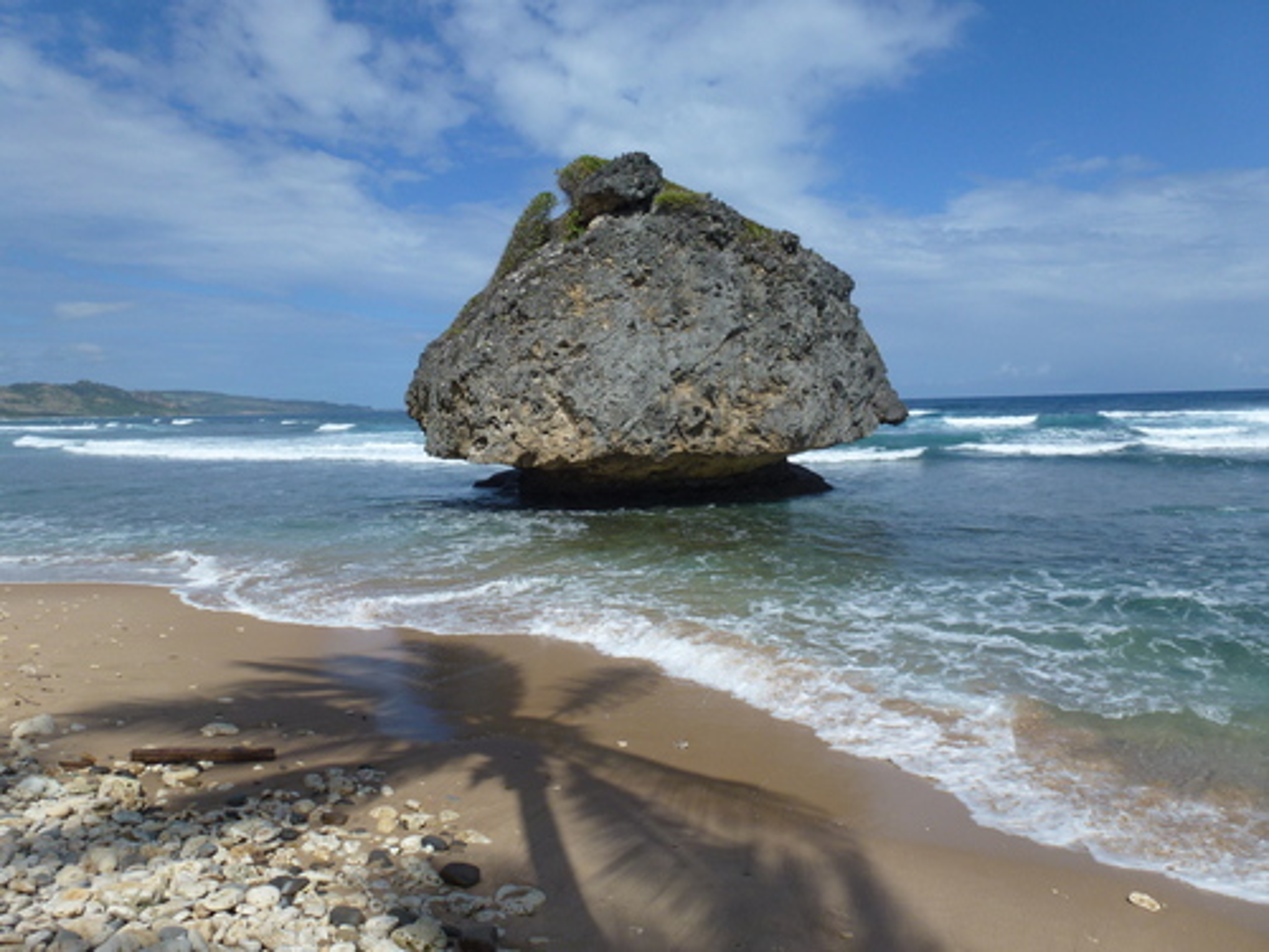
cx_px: 634
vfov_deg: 56.8
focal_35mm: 24
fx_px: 880
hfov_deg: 71.6
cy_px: 476
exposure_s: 1/1600
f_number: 4
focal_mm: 4.3
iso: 100
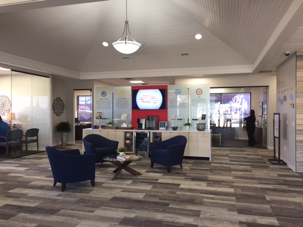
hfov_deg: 61.7
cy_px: 114
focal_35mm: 29
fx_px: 254
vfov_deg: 48.2
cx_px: 152
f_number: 2.2
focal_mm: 4.15
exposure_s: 1/30
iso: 64
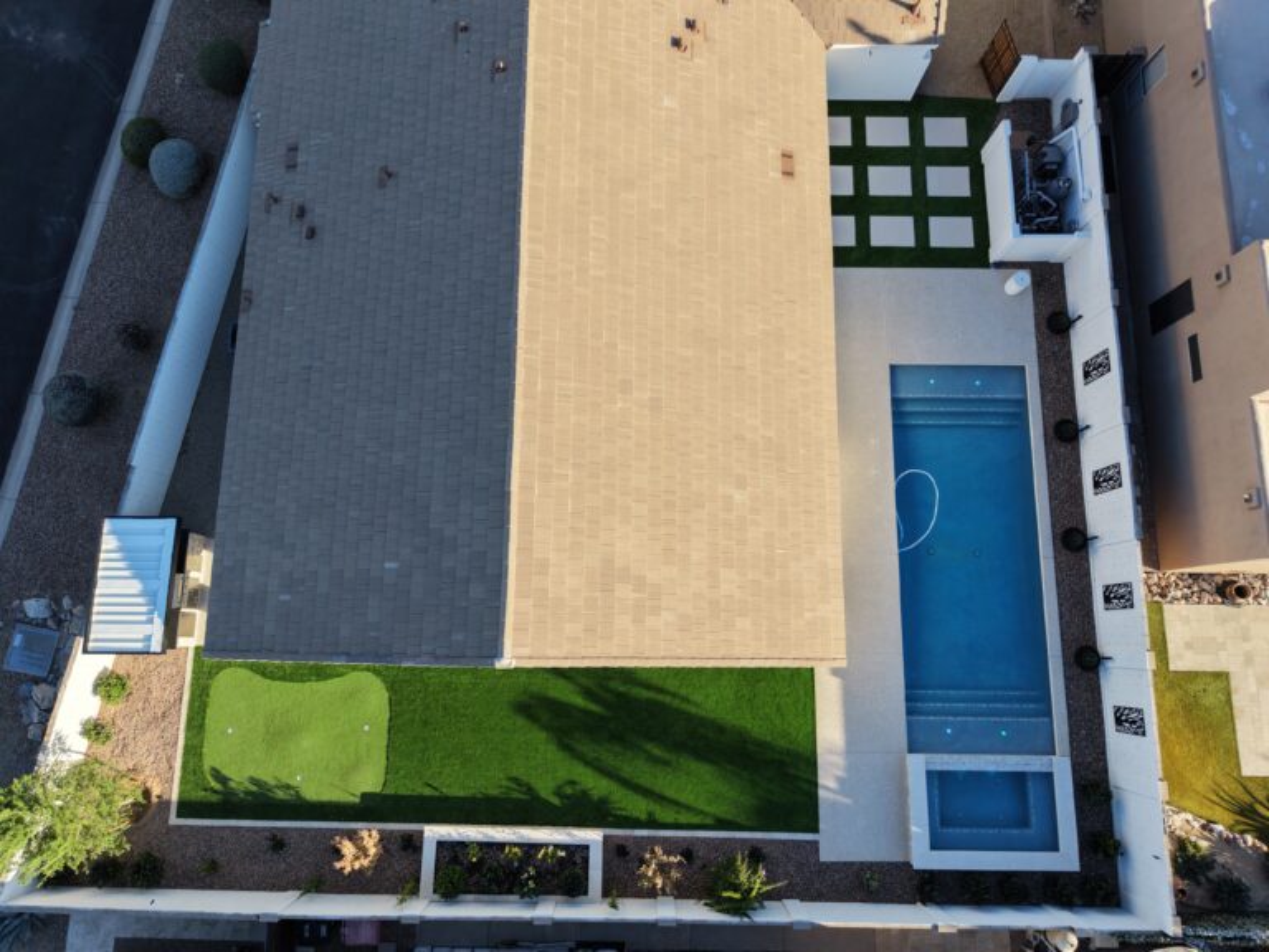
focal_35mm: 24
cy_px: 476
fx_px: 880
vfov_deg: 56.8
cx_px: 634
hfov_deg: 71.6
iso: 100
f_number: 1.8
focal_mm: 8.67
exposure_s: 1/800
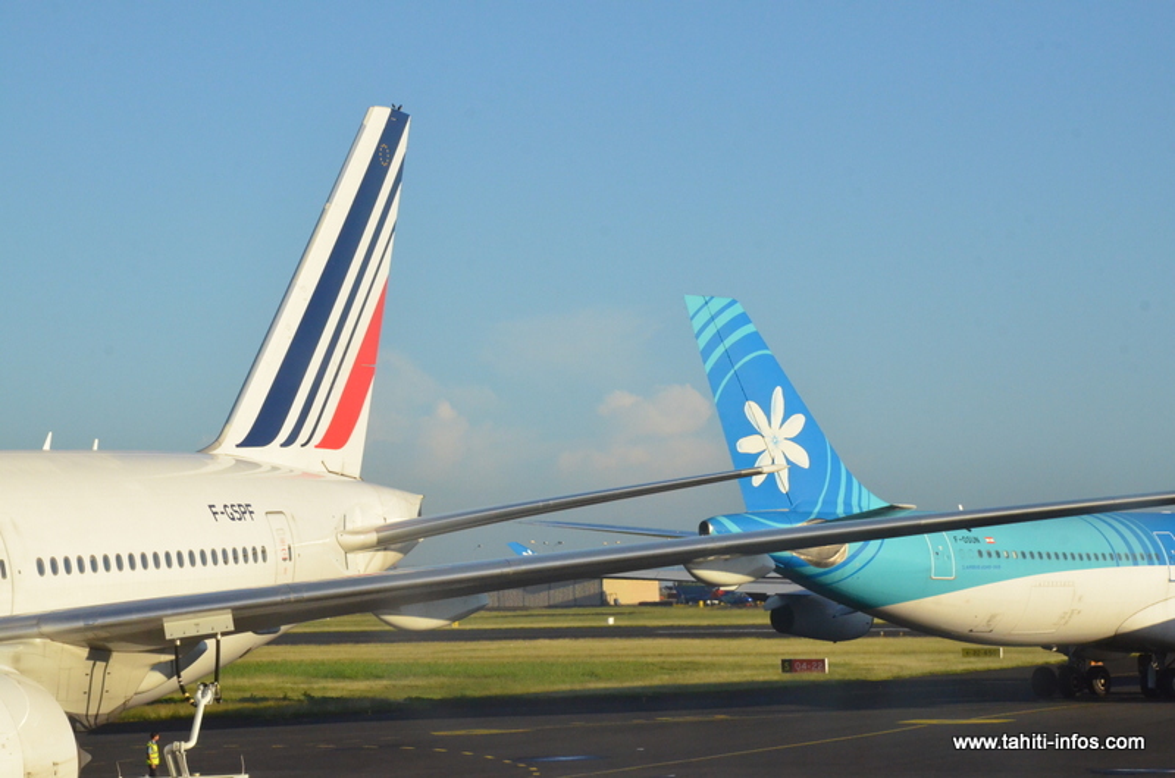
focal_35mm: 120
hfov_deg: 17.1
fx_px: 3909
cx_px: 588
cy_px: 389
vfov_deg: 11.4
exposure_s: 1/1250
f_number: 18
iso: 2500
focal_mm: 80
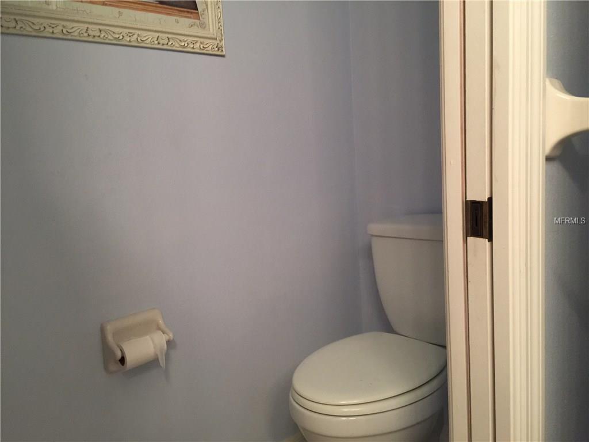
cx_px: 294
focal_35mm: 29
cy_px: 221
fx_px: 493
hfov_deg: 61.7
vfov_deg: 48.2
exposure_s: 1/15
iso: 100
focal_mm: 4.15
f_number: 2.2
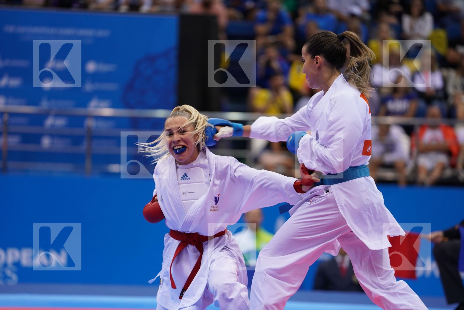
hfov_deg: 10.3
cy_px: 155
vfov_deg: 6.9
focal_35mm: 200
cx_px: 232
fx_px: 2578
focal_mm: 200
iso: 1000
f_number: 2.8
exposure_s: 1/800
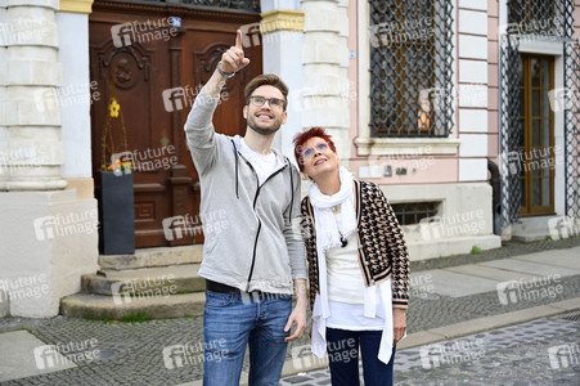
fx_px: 821
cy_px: 193
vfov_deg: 26.4
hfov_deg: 38.9
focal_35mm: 51
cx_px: 290
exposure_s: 1/200
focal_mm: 51
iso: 400
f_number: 3.2
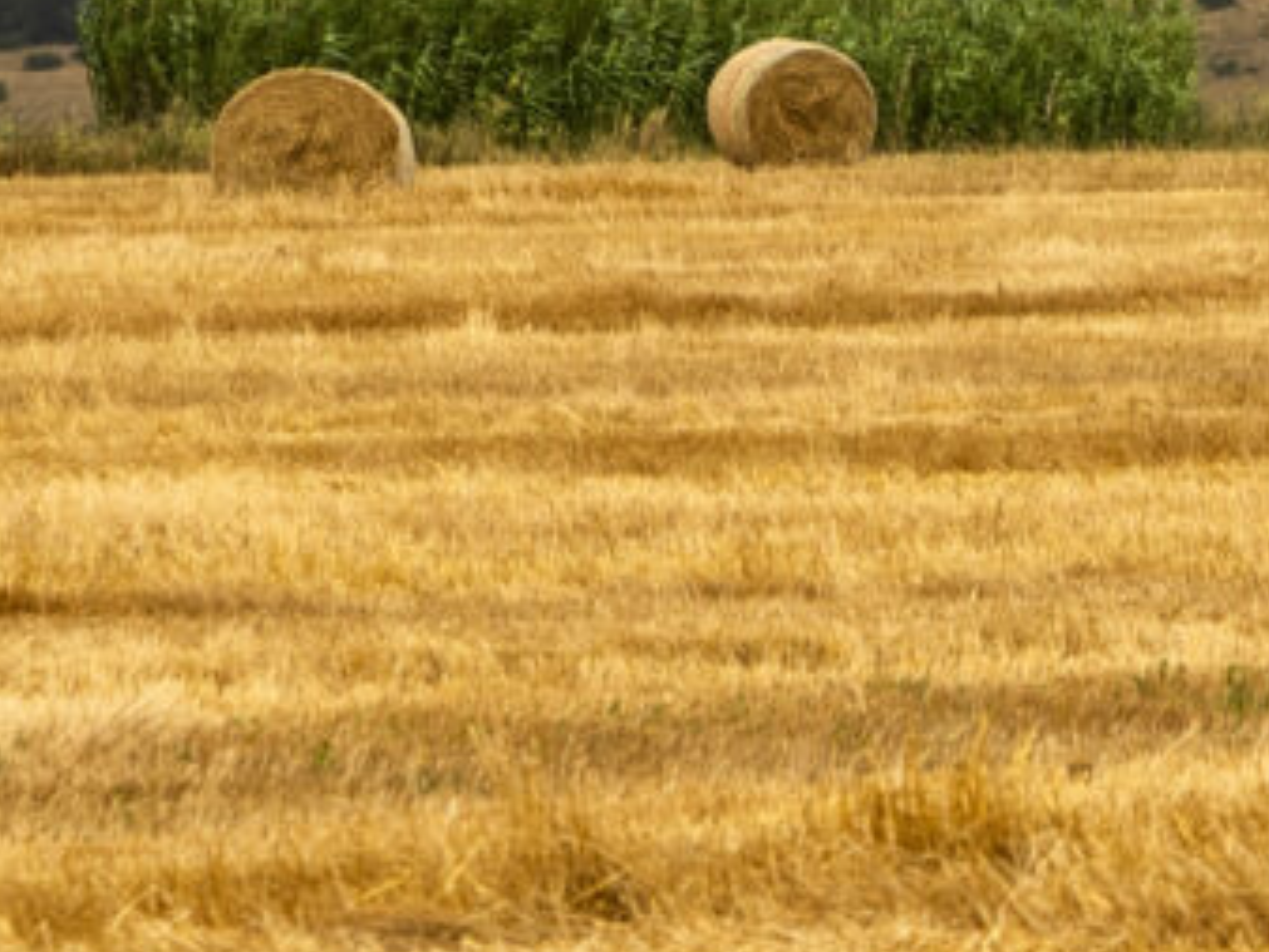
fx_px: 23287
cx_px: 2071
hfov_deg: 3.1
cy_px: 243
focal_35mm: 635
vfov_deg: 2.3
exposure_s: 1/125
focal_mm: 87
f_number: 7.1
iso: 100
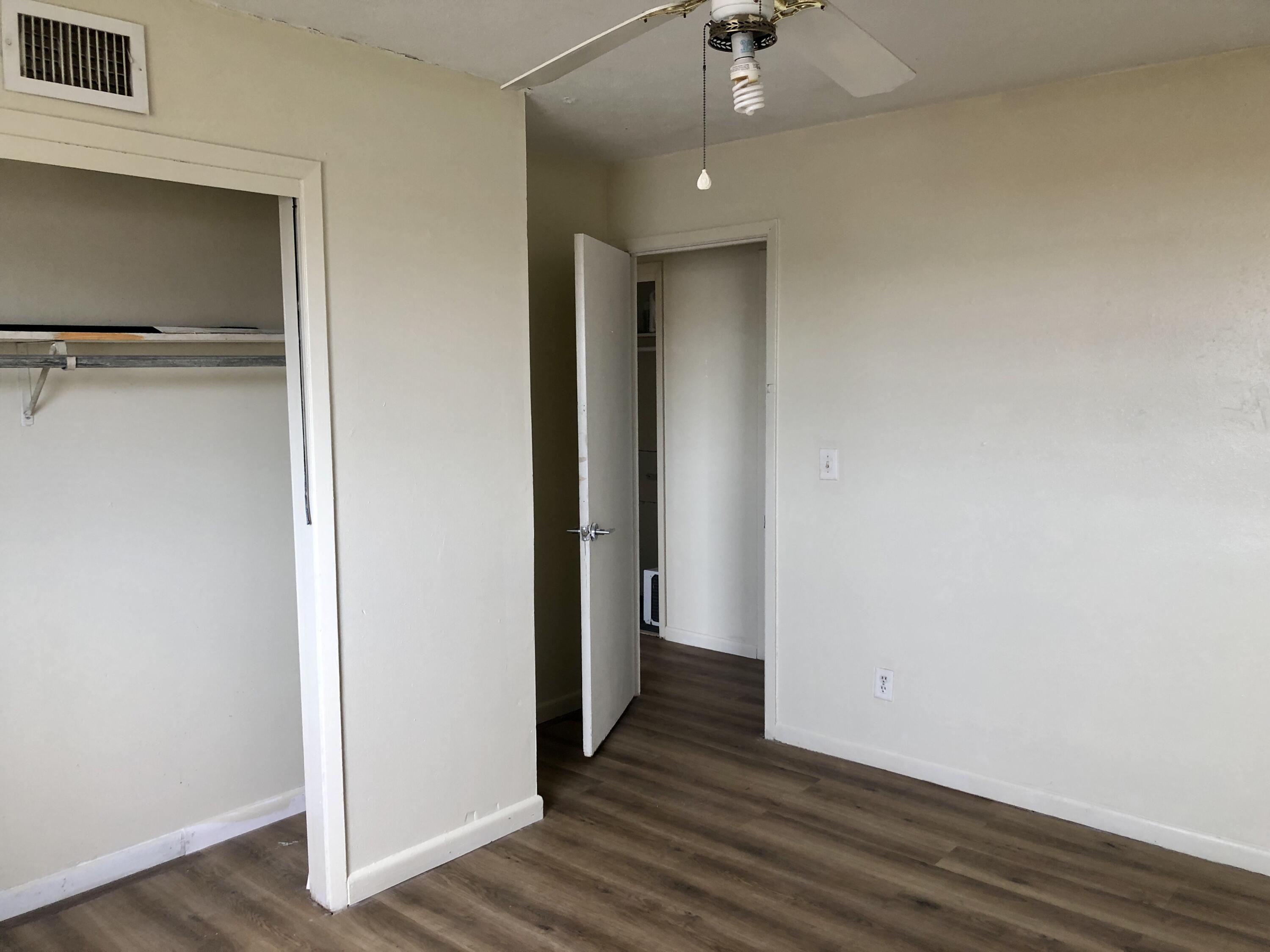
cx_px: 635
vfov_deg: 49.7
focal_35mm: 28
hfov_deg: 63.4
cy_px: 476
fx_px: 1027
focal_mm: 3.99
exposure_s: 1/30
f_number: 1.8
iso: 25
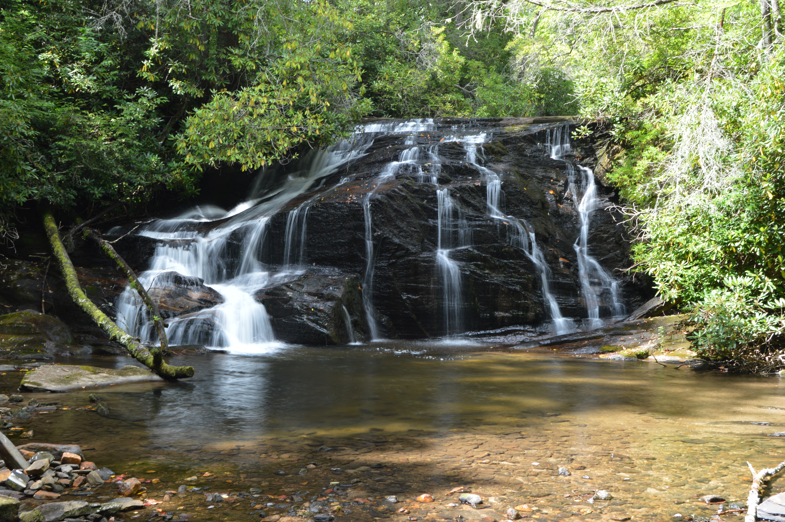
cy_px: 261
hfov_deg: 49.6
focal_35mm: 39
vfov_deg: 34.1
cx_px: 392
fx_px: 850
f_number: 13
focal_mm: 26
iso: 100
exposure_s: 1/3
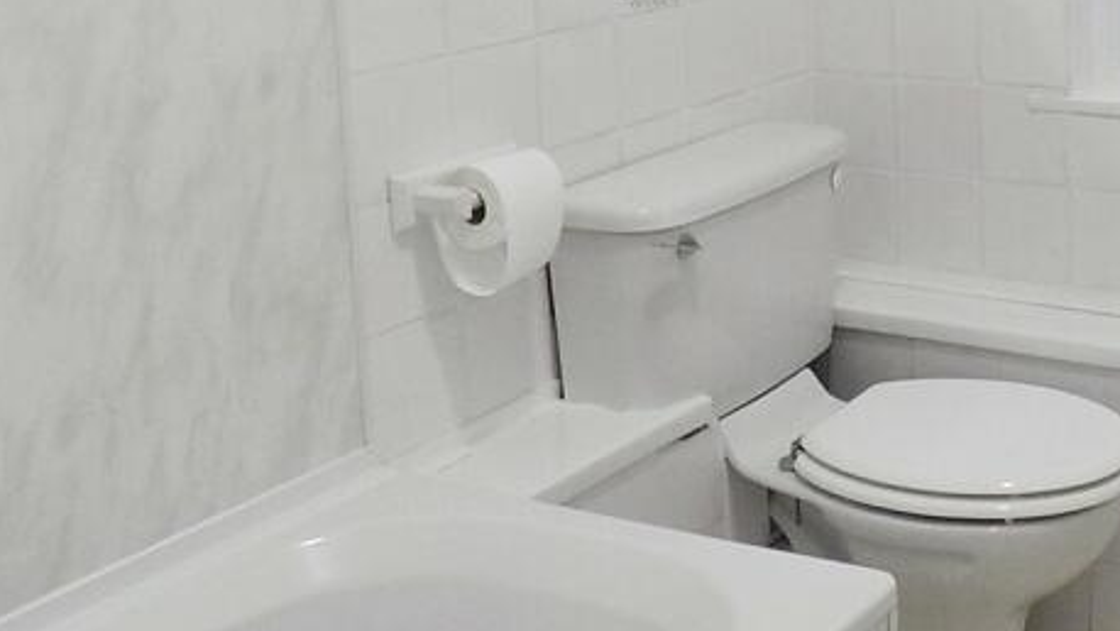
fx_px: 1664
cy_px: 106
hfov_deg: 34.1
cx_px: 1103
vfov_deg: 21.2
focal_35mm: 56
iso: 160
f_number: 3.1
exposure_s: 1/30
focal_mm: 4
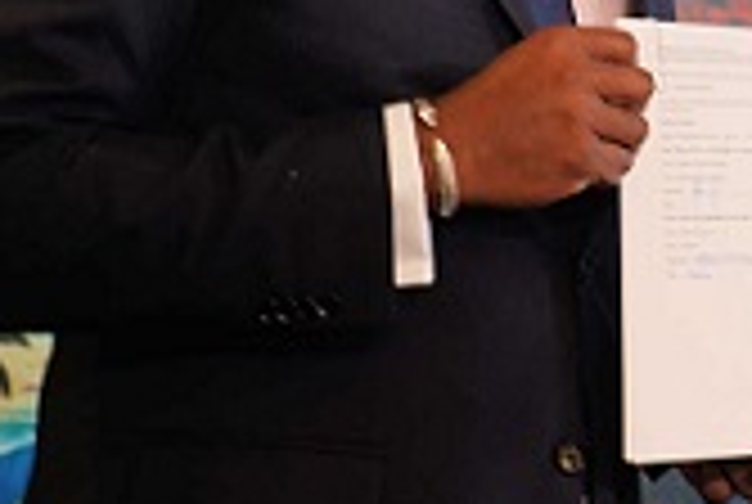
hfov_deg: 16.3
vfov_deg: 11.5
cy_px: 29
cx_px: 948
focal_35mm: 119
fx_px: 2490
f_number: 4
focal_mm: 36
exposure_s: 1/60
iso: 250
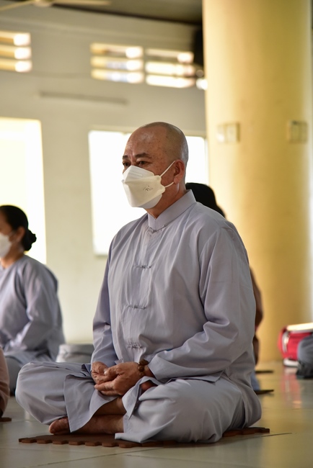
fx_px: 1563
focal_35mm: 120
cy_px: 234
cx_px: 156
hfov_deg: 11.4
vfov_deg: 17.1
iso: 4000
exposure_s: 1/160
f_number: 4
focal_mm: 120
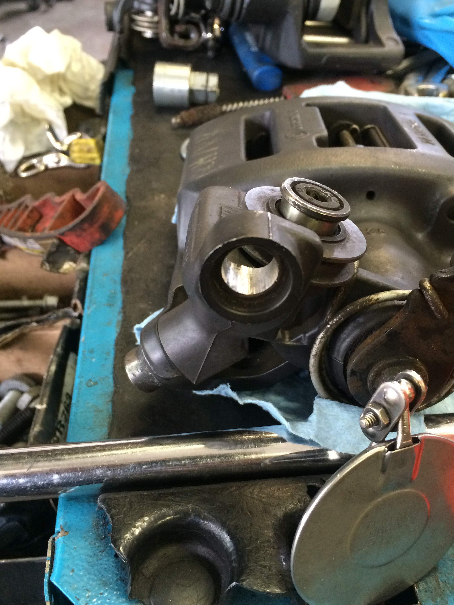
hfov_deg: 42.9
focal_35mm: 33
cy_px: 296
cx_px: 253
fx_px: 577
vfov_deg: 55.3
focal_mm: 4.15
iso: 250
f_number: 2.2
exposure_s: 1/30
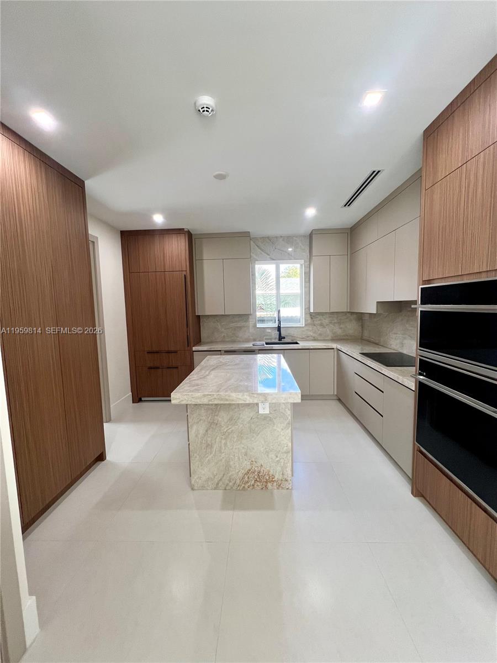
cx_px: 248
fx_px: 249
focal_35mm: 13
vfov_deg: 106.2
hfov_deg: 89.9
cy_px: 332
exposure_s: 1/120
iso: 125
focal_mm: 1.57
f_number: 1.8
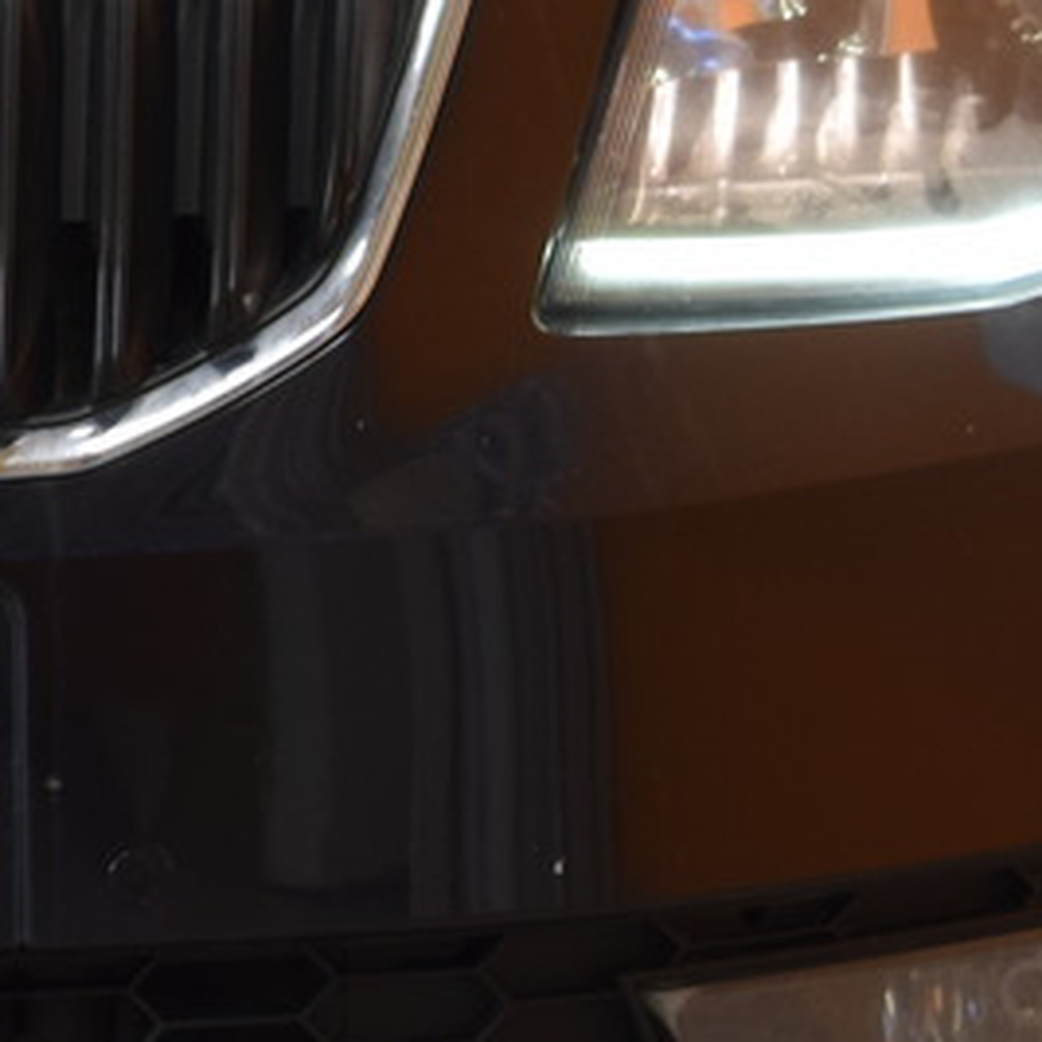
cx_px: -831
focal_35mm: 387
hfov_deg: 4.5
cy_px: -78
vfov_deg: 4.5
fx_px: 13180
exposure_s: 1/6
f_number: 5.6
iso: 100
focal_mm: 50
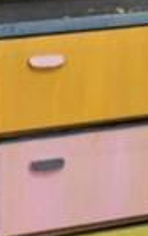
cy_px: -187
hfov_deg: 6.6
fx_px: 1249
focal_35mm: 194
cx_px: 271
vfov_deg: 10.2
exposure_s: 1/6
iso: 400
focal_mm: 16
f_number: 8
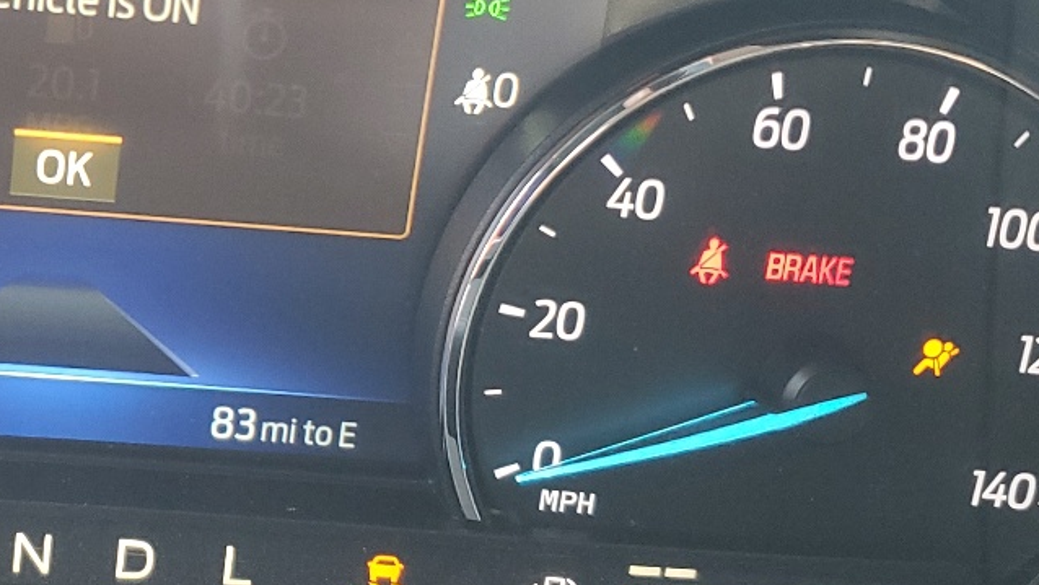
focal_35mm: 71
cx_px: 99
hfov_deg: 28.6
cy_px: 222
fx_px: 1956
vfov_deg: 17.0
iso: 96
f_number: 1.5
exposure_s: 1/60.2
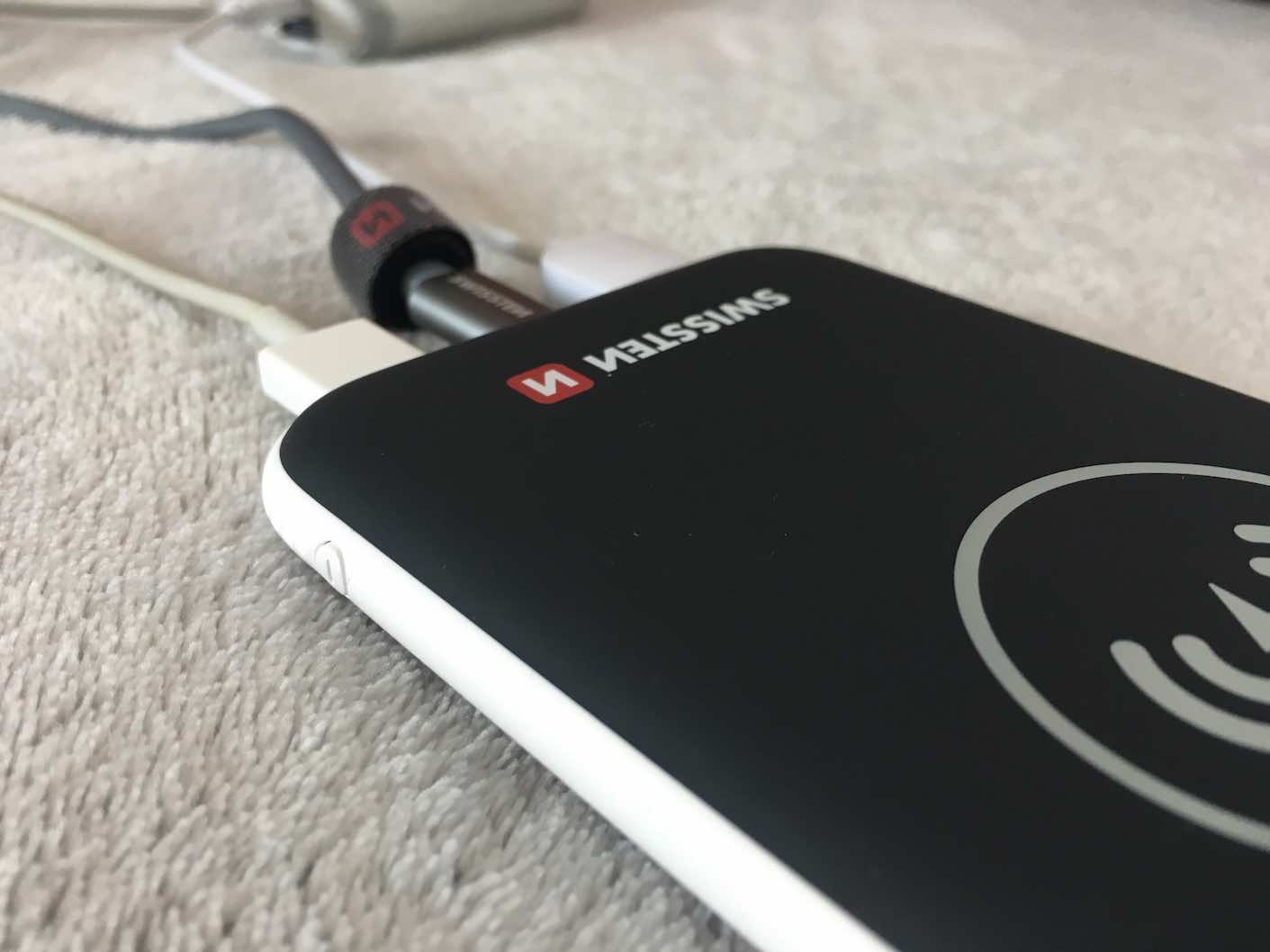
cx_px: 635
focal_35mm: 29
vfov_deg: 48.2
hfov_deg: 61.7
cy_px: 476
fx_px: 1064
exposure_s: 1/33
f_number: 2.2
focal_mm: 4.15
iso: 80
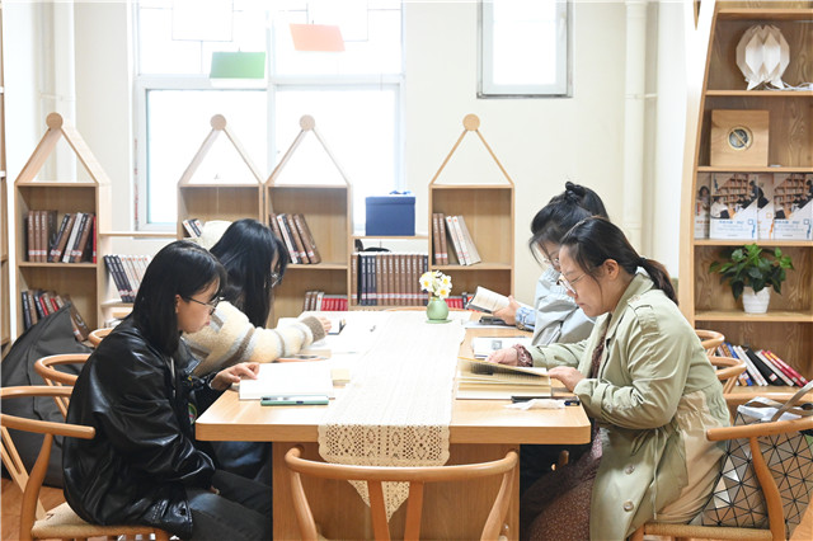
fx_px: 1490
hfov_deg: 30.5
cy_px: 270
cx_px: 406
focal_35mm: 66
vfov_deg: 20.6
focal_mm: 44
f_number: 6
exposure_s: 1/80
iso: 3200
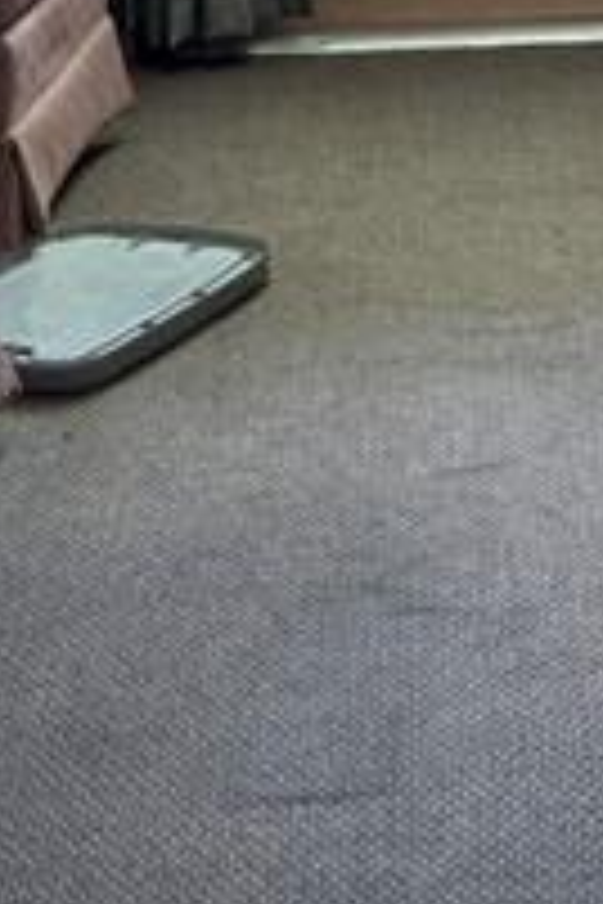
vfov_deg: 14.7
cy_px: -576
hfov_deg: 10.5
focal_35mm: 127
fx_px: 3191
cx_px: 860
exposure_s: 1/96
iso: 200
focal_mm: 6.76
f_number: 1.78
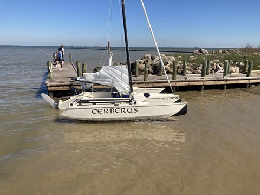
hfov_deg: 63.4
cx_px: 130
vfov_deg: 49.7
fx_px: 210
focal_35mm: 28
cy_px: 98
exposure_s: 1/2703
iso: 20
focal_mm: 3.99
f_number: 1.8
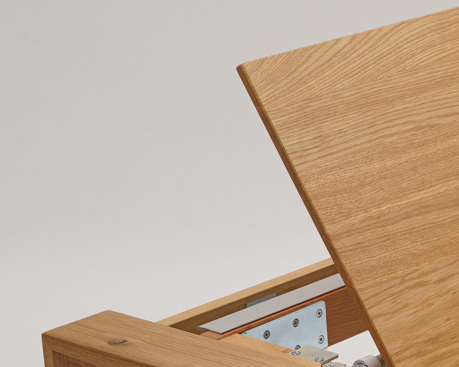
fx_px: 2092
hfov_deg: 12.0
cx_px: 652
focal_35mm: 154
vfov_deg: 9.9
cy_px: 414
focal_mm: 45
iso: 100
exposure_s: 1/8
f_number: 9
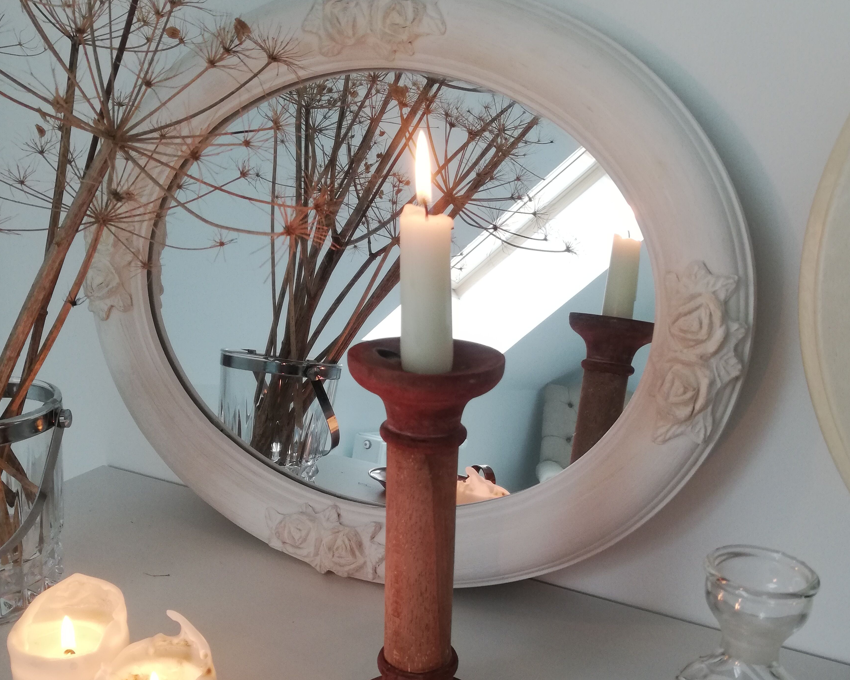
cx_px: 425
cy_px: 396
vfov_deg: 43.2
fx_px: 855
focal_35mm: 34
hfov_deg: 52.8
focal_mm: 3.81
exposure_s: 1/50
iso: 125
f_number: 2.2
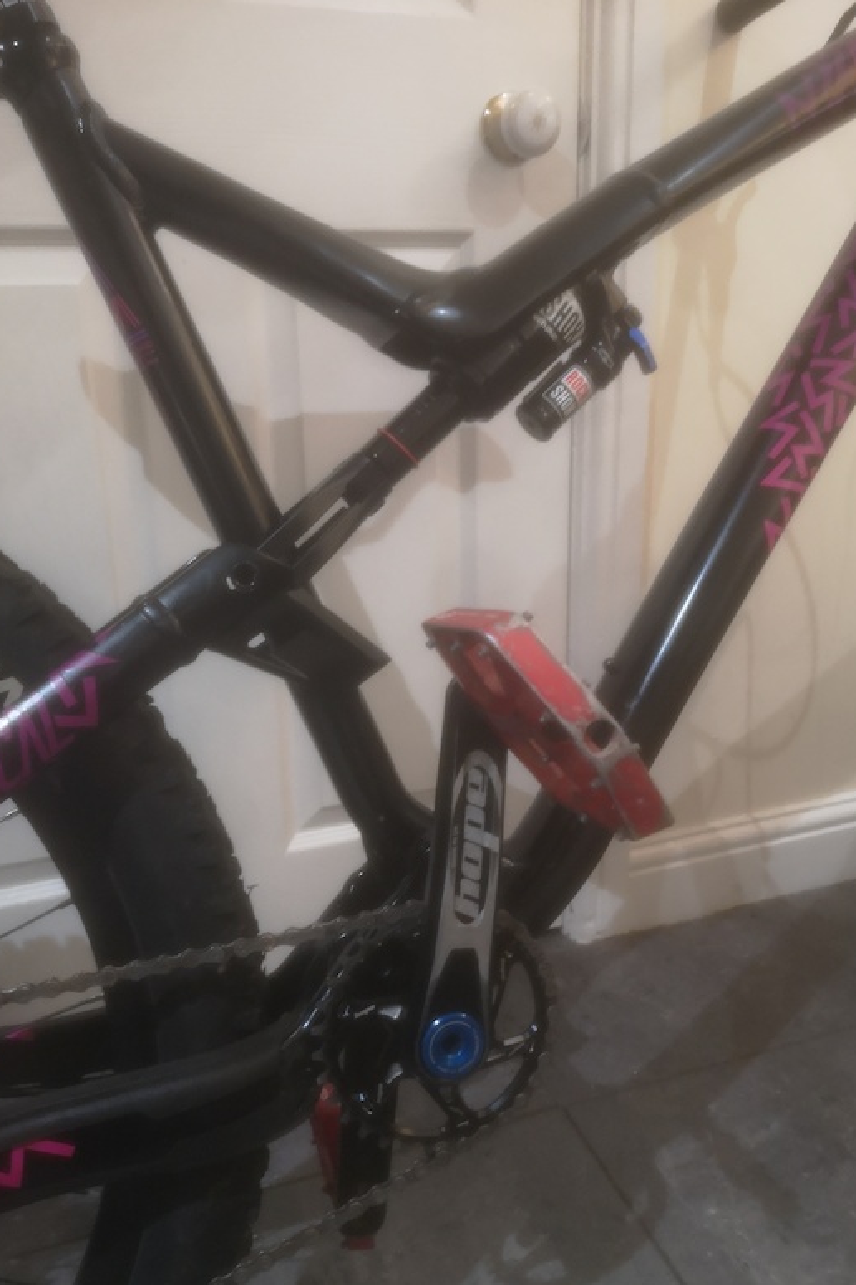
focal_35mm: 29
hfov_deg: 44.9
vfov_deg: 63.7
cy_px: 650
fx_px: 1035
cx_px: 396
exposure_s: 1/20
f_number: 1.8
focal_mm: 3.95
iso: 640
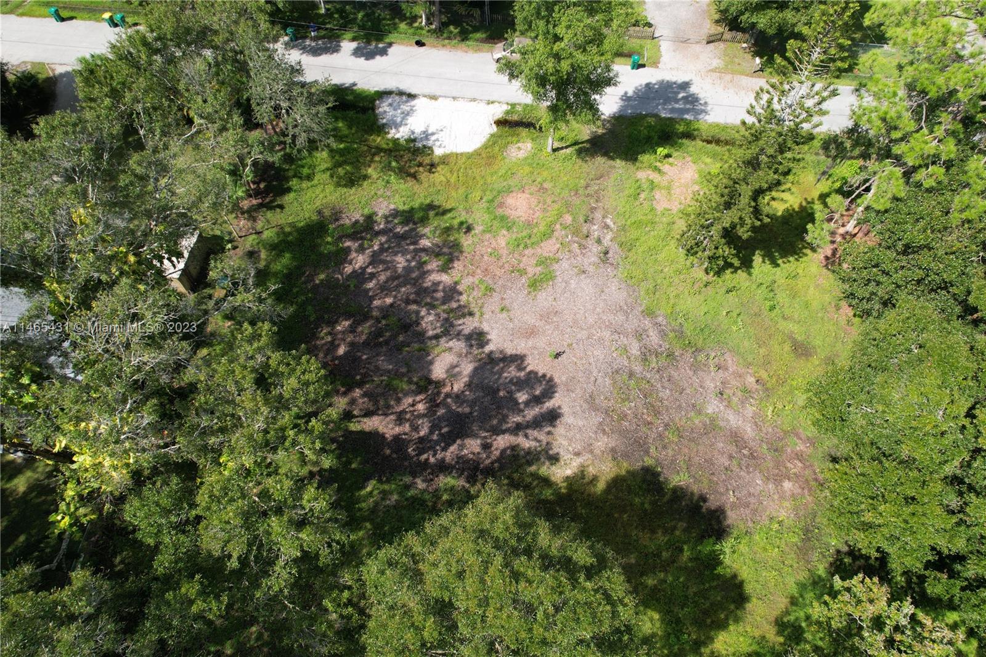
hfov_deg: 78.6
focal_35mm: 22
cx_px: 493
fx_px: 602
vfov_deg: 57.2
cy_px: 328
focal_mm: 8.38
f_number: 2.8
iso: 110
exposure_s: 1/60
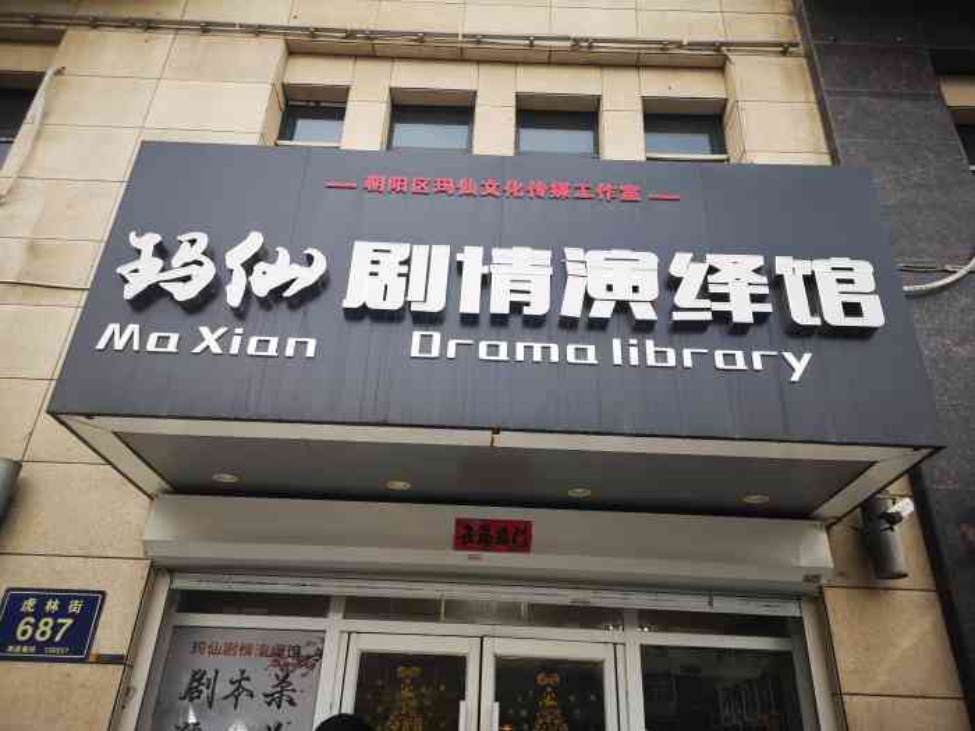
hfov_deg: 65.3
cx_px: 488
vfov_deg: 51.4
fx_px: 760
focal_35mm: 27
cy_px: 366
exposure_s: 1/50
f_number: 1.8
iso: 80
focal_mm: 5.58
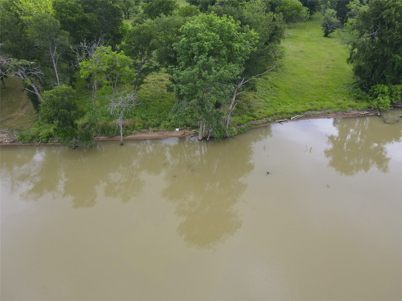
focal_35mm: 24
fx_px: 279
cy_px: 150
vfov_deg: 56.8
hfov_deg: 71.6
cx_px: 201
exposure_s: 1/250
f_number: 2.8
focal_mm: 4.5
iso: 100
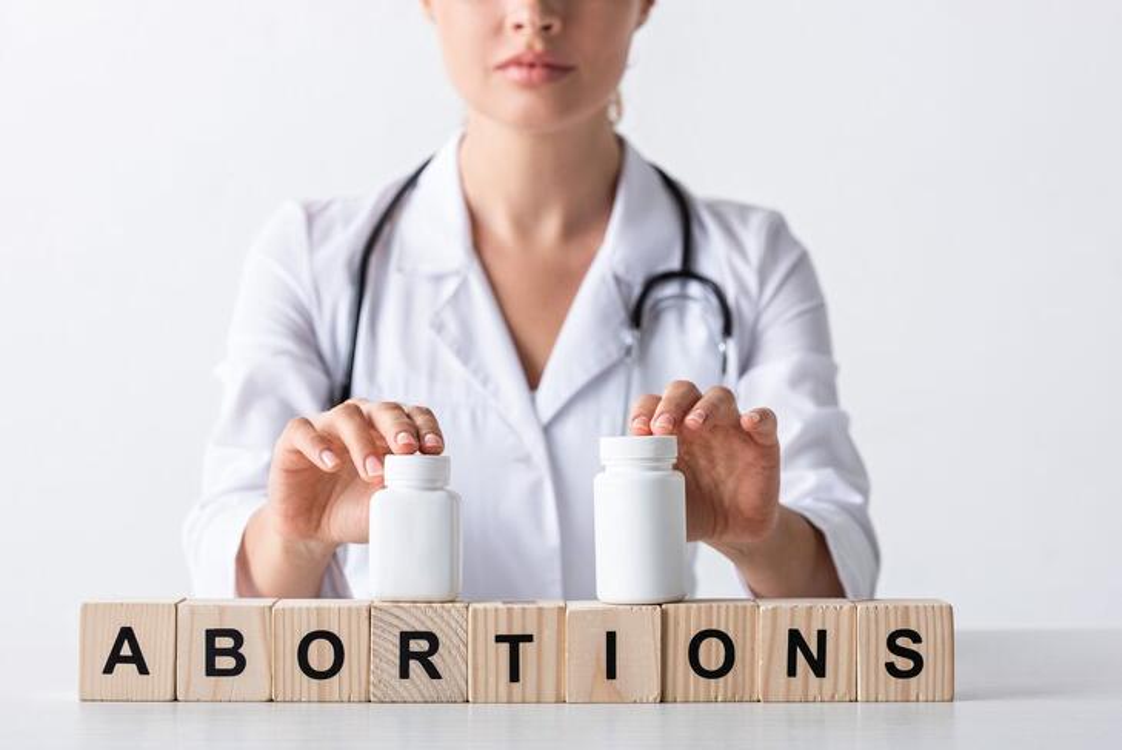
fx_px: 3056
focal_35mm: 98
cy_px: 375
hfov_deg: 20.8
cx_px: 561
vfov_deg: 14.0
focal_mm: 98
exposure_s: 1/200
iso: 320
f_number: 7.1
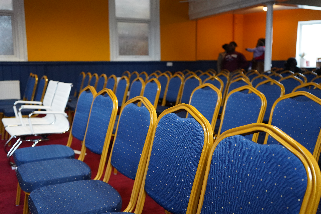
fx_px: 303
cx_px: 160
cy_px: 107
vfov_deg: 38.9
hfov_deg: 55.8
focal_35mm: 34
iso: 4000
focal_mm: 34
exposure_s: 1/160
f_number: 4
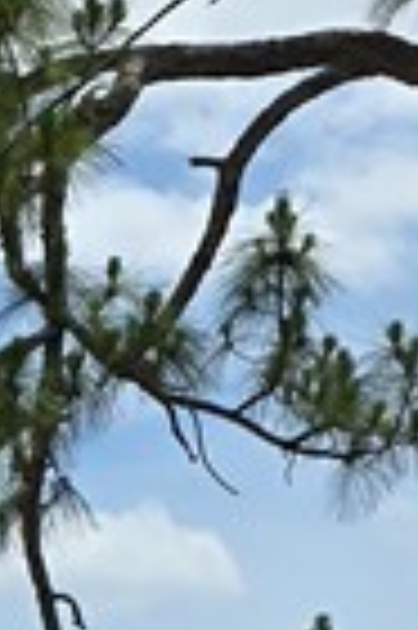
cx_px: -1034
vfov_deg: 11.2
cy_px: 1030
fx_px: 3055
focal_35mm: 175
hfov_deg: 6.7
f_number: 1.7
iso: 12
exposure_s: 1/1542
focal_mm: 6.3
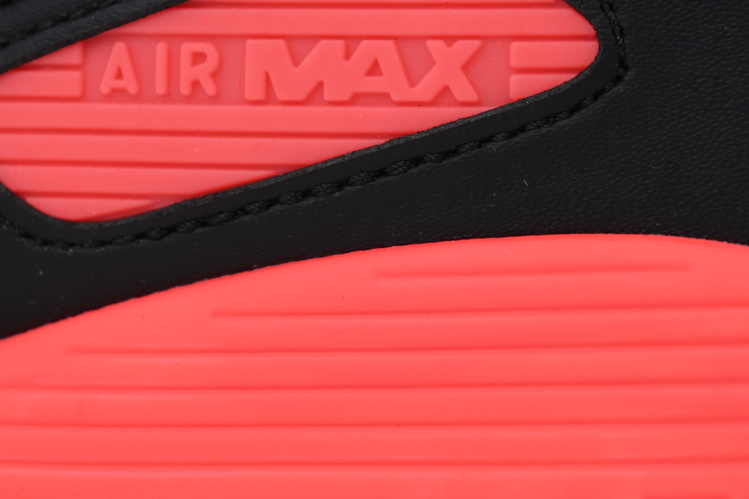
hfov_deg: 11.2
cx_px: 455
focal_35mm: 183
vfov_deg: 7.5
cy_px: 132
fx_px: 3807
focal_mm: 105
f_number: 13
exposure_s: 1/100
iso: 400
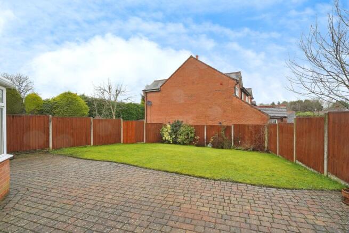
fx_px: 155
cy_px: 116
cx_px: 174
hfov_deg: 96.7
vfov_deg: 73.8
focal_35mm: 16
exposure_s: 1/60
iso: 200
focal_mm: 16
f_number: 8
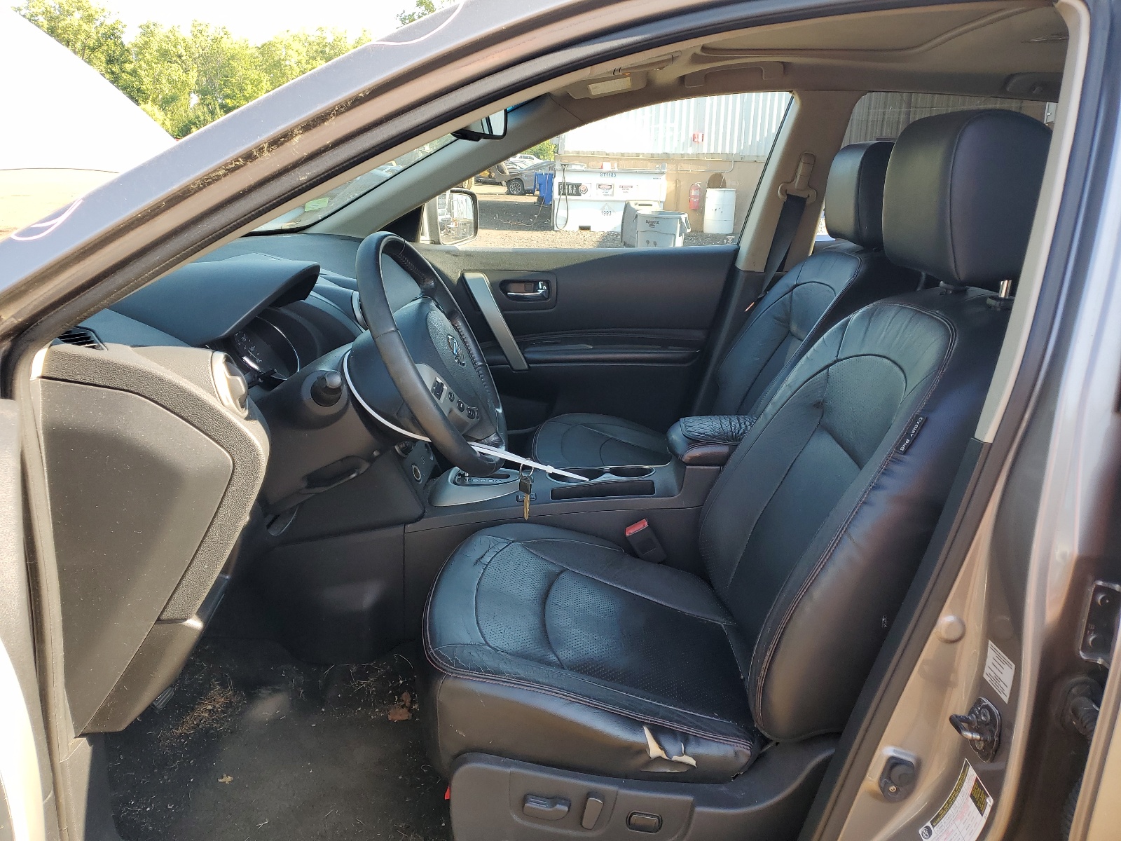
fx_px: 842
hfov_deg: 67.3
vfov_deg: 53.1
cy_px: 420
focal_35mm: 26
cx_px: 560
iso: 50
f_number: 1.5
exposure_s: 1/294
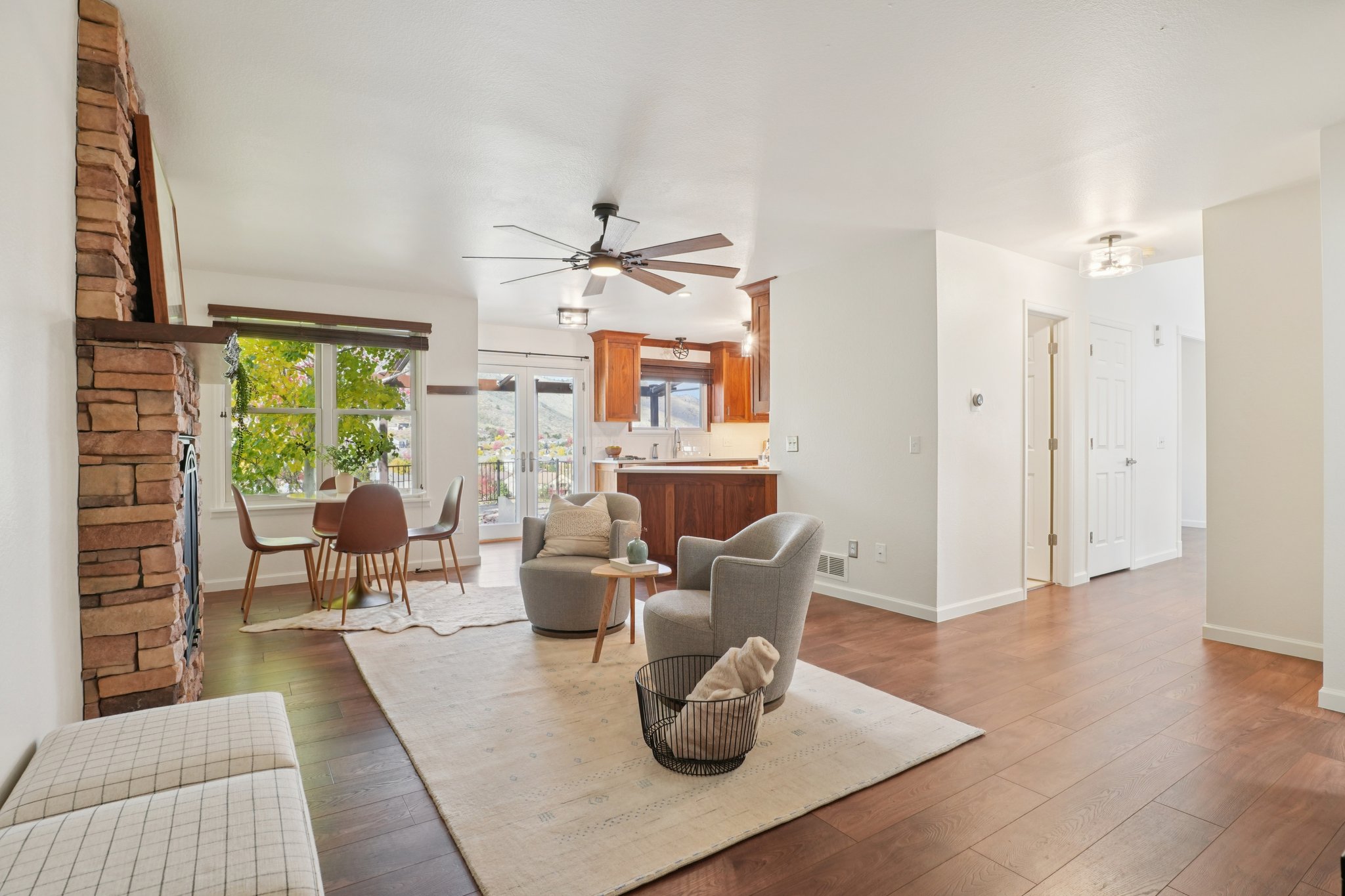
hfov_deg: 95.0
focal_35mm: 16
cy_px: 448
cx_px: 672
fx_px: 616
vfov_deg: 72.0
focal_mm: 11
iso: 400
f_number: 8
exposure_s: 1/15
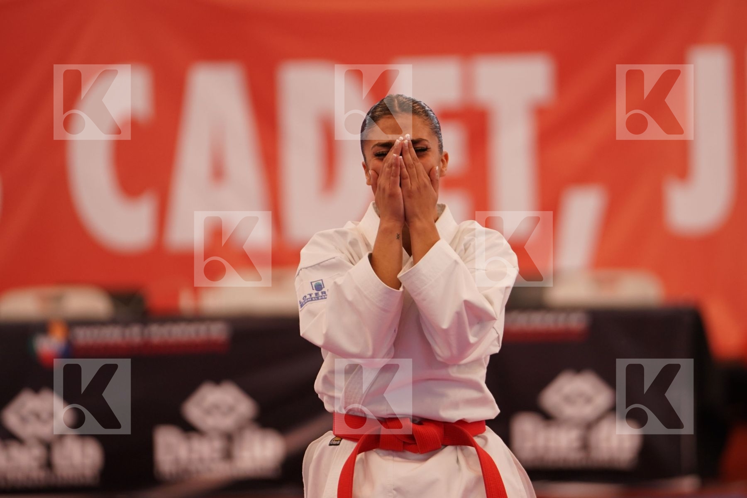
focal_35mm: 300
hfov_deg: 6.9
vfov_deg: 4.6
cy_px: 249
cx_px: 374
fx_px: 6225
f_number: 2.8
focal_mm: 200
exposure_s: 1/500
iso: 640
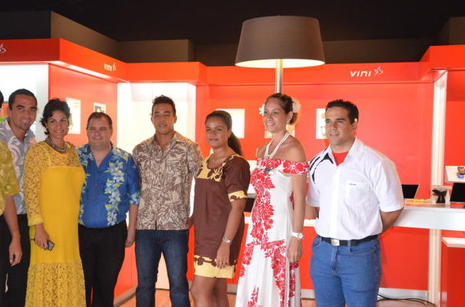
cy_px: 168
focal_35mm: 51
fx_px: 657
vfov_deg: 26.3
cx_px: 180
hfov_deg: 38.8
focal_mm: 26
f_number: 6.3
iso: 2000
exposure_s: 1/160
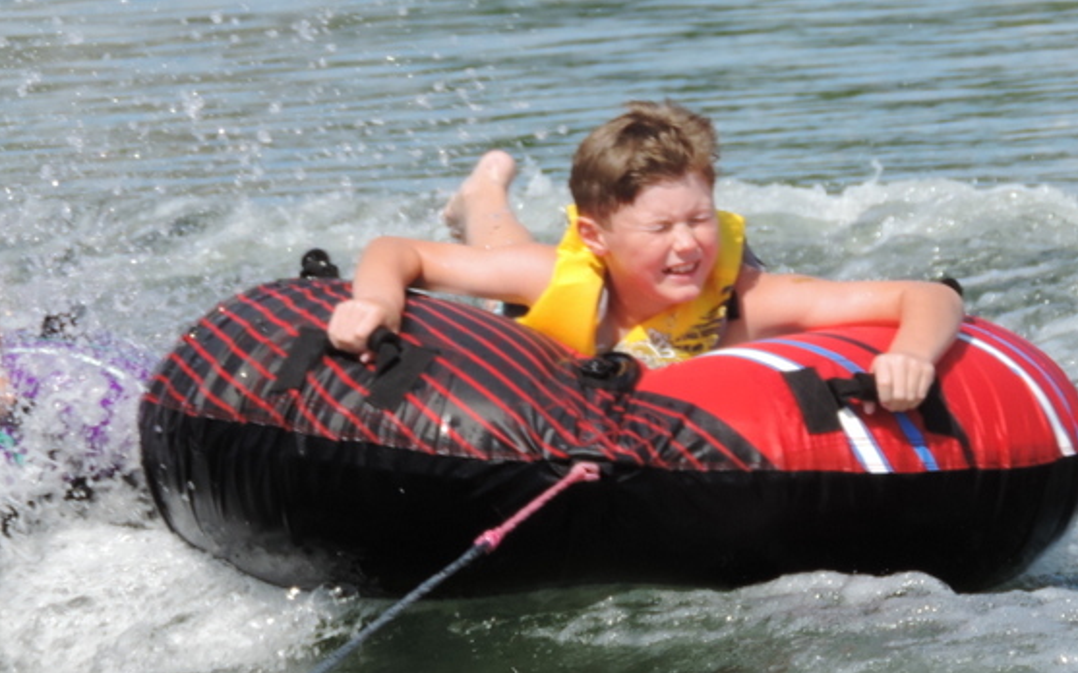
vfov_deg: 2.7
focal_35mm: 487
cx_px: 331
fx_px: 14306
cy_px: 46
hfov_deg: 4.3
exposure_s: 1/500
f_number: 4.7
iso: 80
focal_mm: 44.5
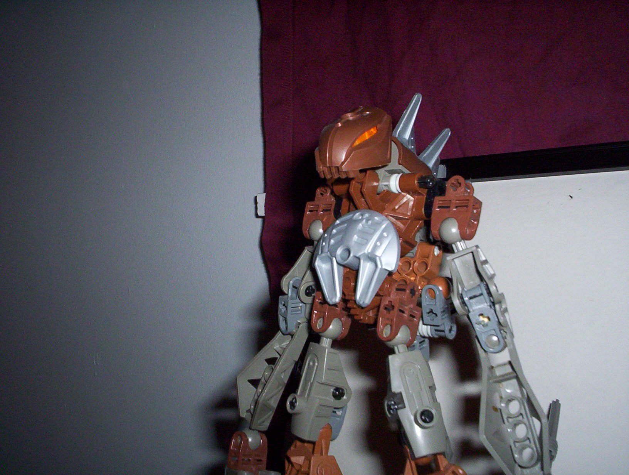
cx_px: 314
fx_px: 692
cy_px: 238
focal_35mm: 38
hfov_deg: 48.9
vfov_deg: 37.9
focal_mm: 4.99
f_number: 4.5
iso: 140
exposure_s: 1/60
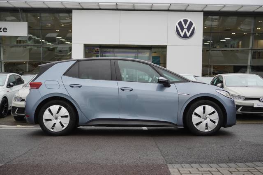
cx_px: 132
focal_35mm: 45
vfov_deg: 29.8
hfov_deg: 43.6
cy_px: 88
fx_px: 329
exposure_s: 1/160
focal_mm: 30
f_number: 5
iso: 320
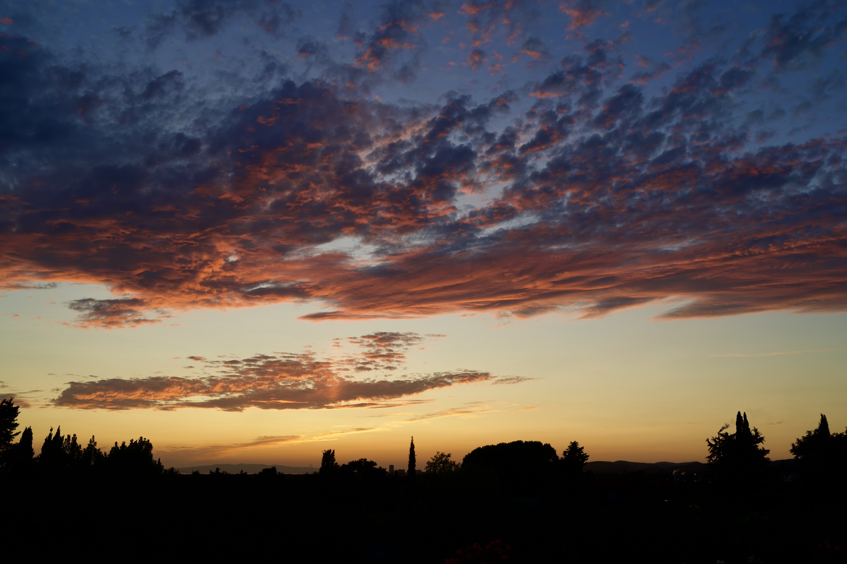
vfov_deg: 36.9
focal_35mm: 36
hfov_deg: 53.1
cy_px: 283
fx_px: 847
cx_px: 424
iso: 100
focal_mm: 35
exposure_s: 1/82
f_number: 6.3
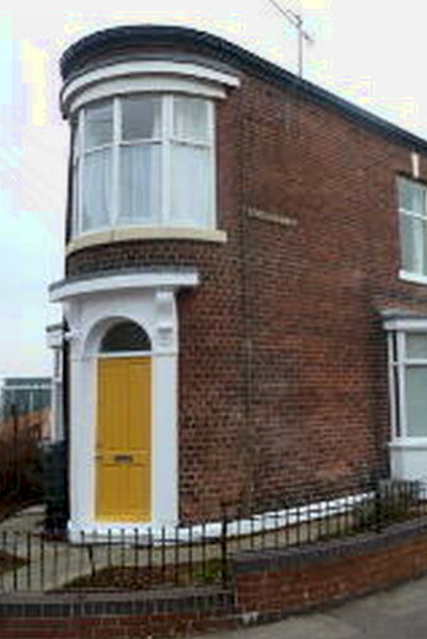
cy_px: 319
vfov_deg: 54.4
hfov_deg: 36.9
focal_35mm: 35
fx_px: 622
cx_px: 324
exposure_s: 1/125
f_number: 4
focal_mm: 4.1
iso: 80
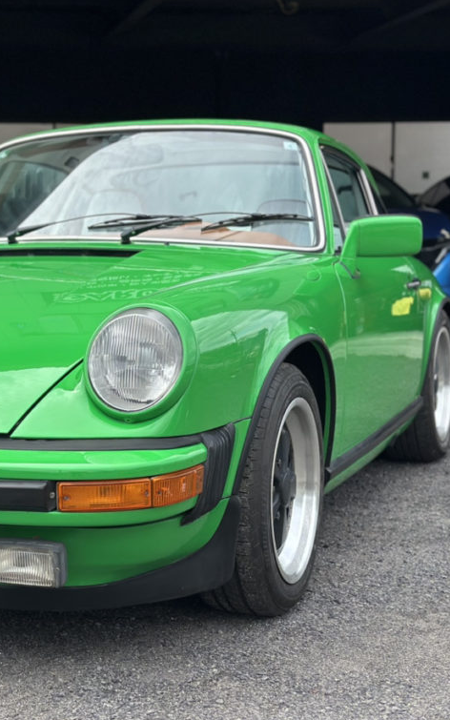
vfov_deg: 29.8
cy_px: 364
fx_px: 1354
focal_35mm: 69
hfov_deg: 18.5
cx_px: 25
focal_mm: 6.86
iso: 80
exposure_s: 1/2070
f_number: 1.78
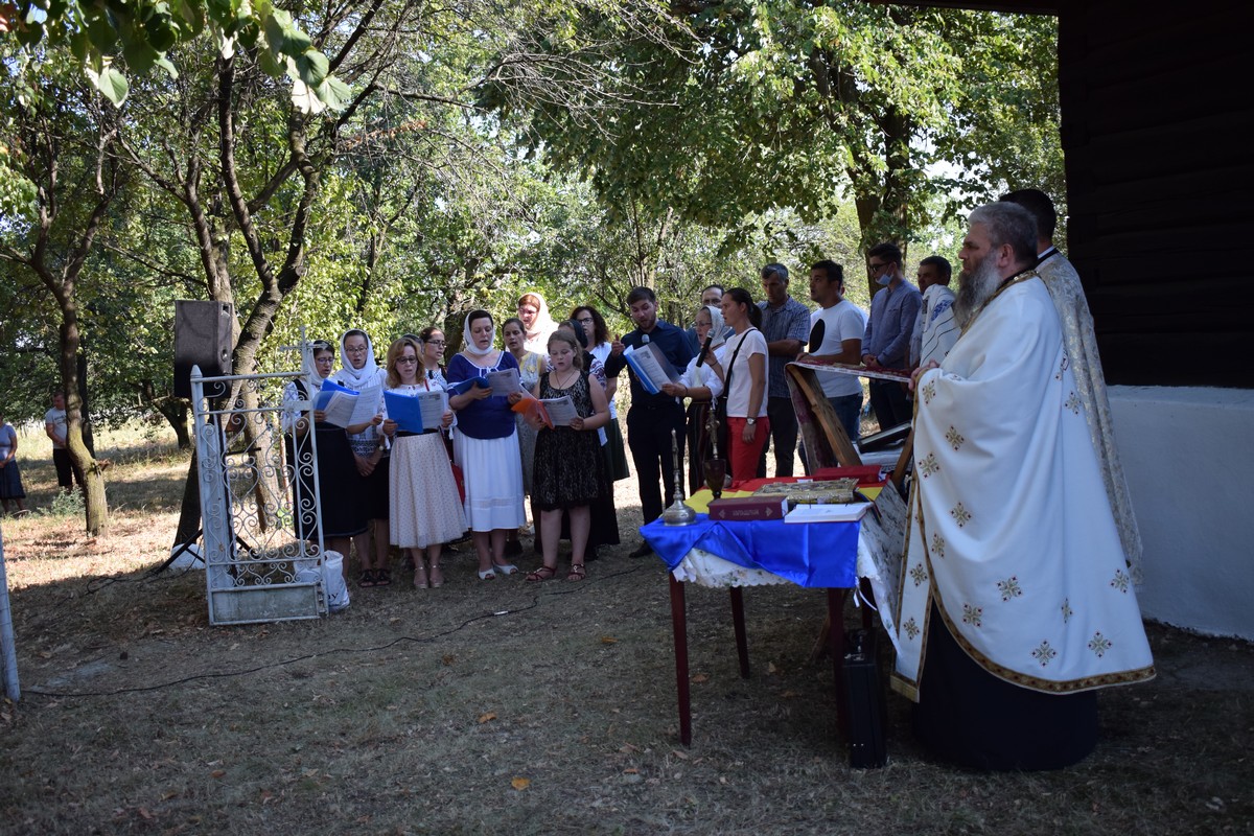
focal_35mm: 39
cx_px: 627
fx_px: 1358
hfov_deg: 49.6
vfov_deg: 34.2
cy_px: 418
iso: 560
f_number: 4
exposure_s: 1/1000
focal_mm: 26
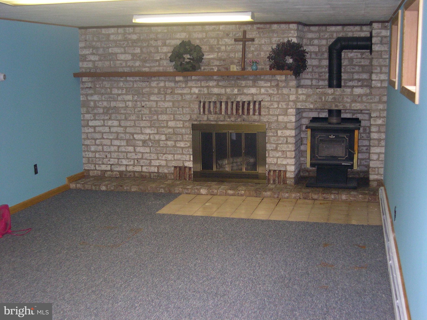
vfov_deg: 23.7
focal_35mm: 62
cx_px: 214
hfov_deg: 31.2
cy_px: 160
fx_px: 765
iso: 390
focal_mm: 13.2
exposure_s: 1/60
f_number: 3.5
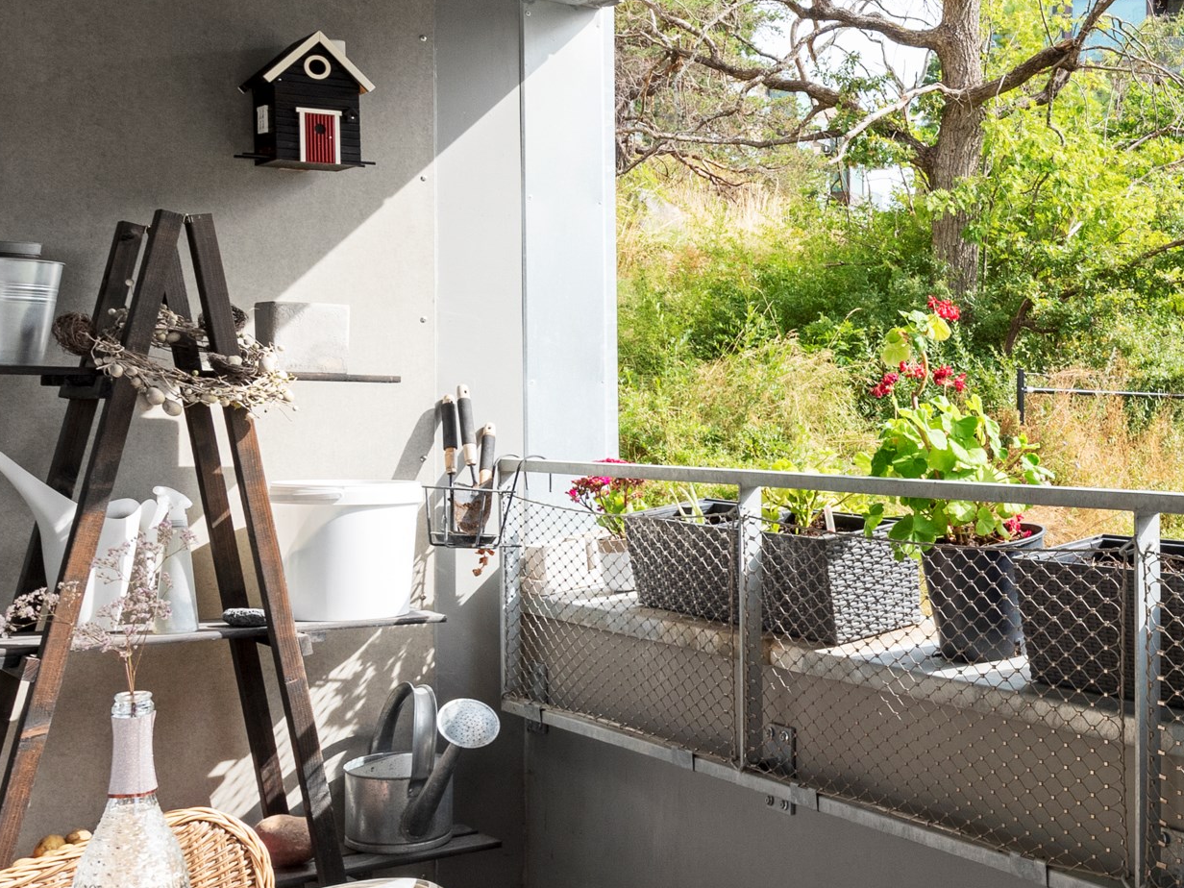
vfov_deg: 30.3
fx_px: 1642
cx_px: 1204
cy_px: 442
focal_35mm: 48
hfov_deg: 35.6
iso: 250
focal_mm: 19
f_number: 11
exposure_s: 1/125
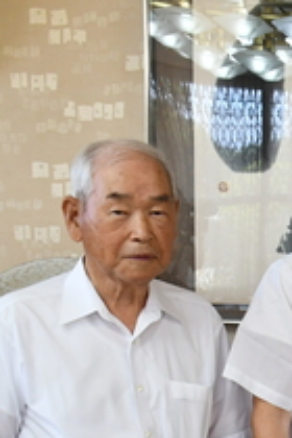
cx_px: 560
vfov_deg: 19.2
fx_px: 1265
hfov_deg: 11.9
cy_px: 407
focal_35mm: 104
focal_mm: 20
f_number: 3.5
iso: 800
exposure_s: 1/160
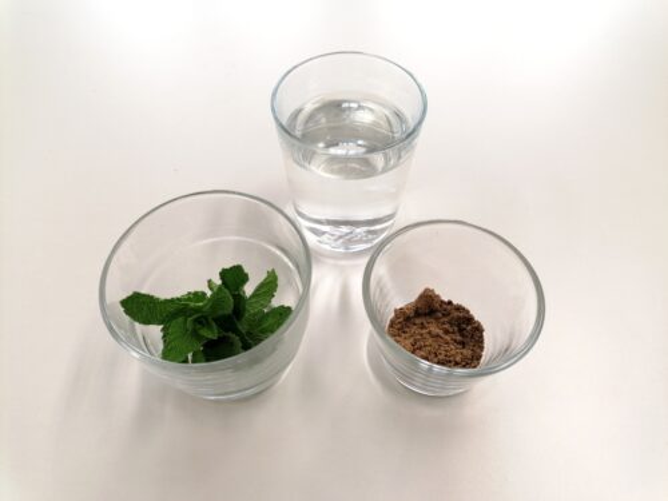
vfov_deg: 51.4
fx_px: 521
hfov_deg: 65.3
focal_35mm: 27
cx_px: 334
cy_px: 250
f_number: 1.8
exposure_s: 1/50
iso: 64
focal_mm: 4.75
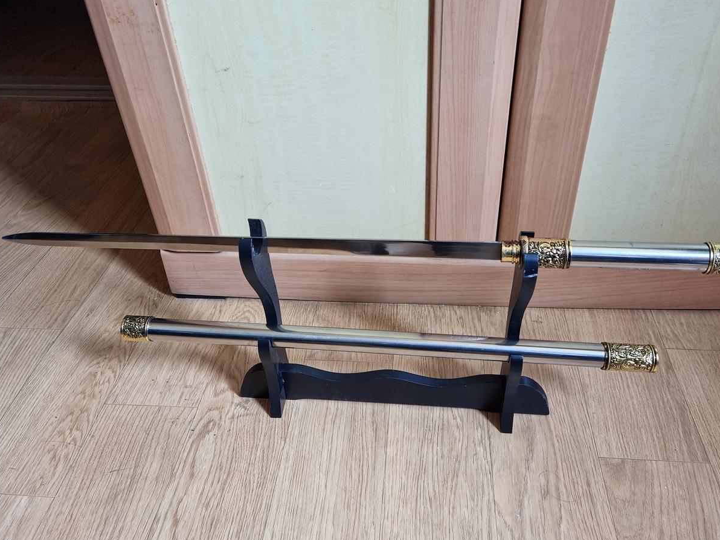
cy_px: 268
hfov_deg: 61.7
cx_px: 370
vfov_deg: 48.2
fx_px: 603
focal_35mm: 29
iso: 500
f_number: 2
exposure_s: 1/40
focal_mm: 5.9
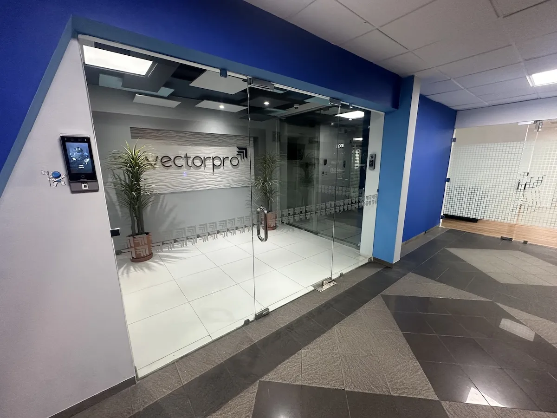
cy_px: 209
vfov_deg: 85.7
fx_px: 225
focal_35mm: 14
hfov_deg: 102.1
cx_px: 278
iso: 250
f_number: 2.2
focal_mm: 2.22
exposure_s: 1/75
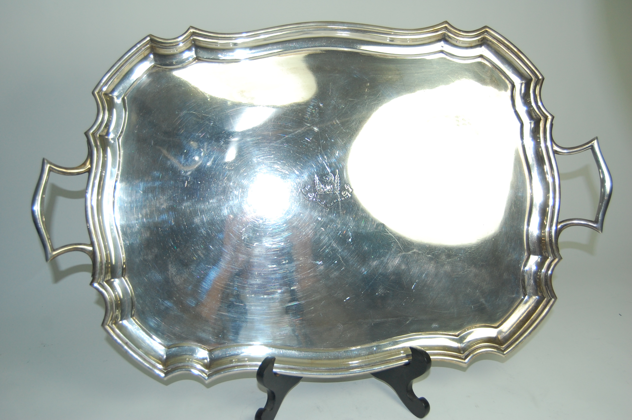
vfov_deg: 34.1
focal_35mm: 39
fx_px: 684
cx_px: 316
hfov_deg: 49.6
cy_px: 210
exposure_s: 1/400
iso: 400
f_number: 4.2
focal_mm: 26
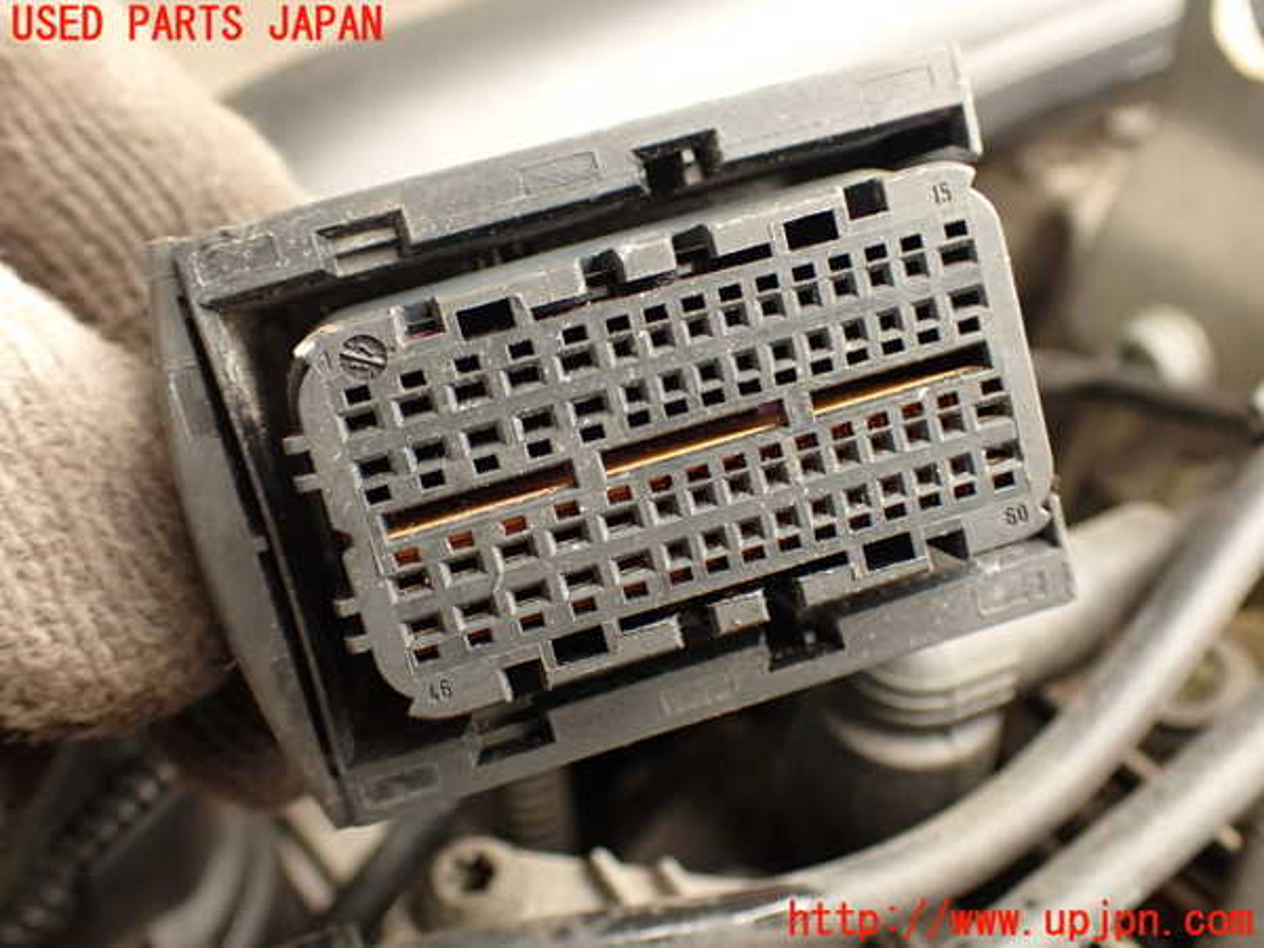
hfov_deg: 51.4
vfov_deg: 39.7
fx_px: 1315
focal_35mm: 36
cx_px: 632
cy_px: 474
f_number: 2.5
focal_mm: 6.37
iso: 200
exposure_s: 1/40
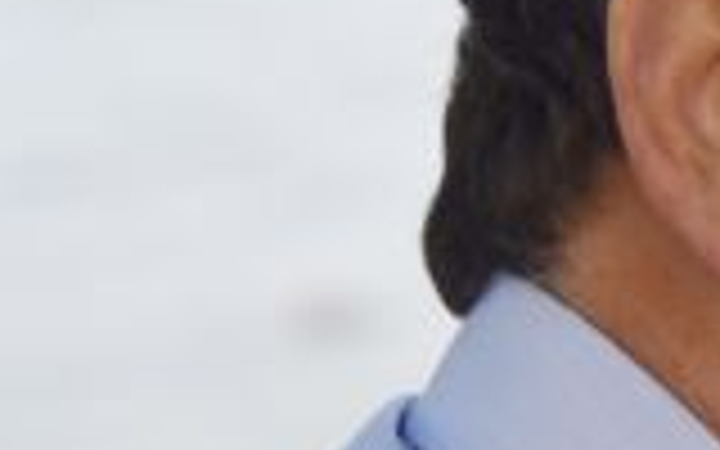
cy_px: 101
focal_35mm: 888
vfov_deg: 1.5
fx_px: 17425
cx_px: 1210
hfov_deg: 2.4
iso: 640
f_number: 7.1
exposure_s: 1/250
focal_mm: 145
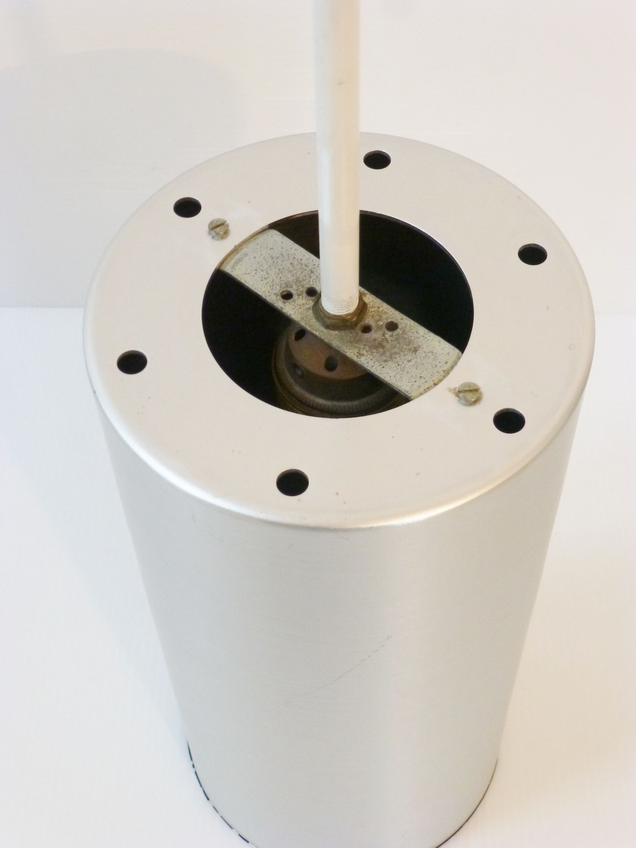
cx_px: 318
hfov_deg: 27.0
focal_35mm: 54
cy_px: 424
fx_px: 1323
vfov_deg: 35.5
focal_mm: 9.7
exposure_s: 1/60
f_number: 4.6
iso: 400
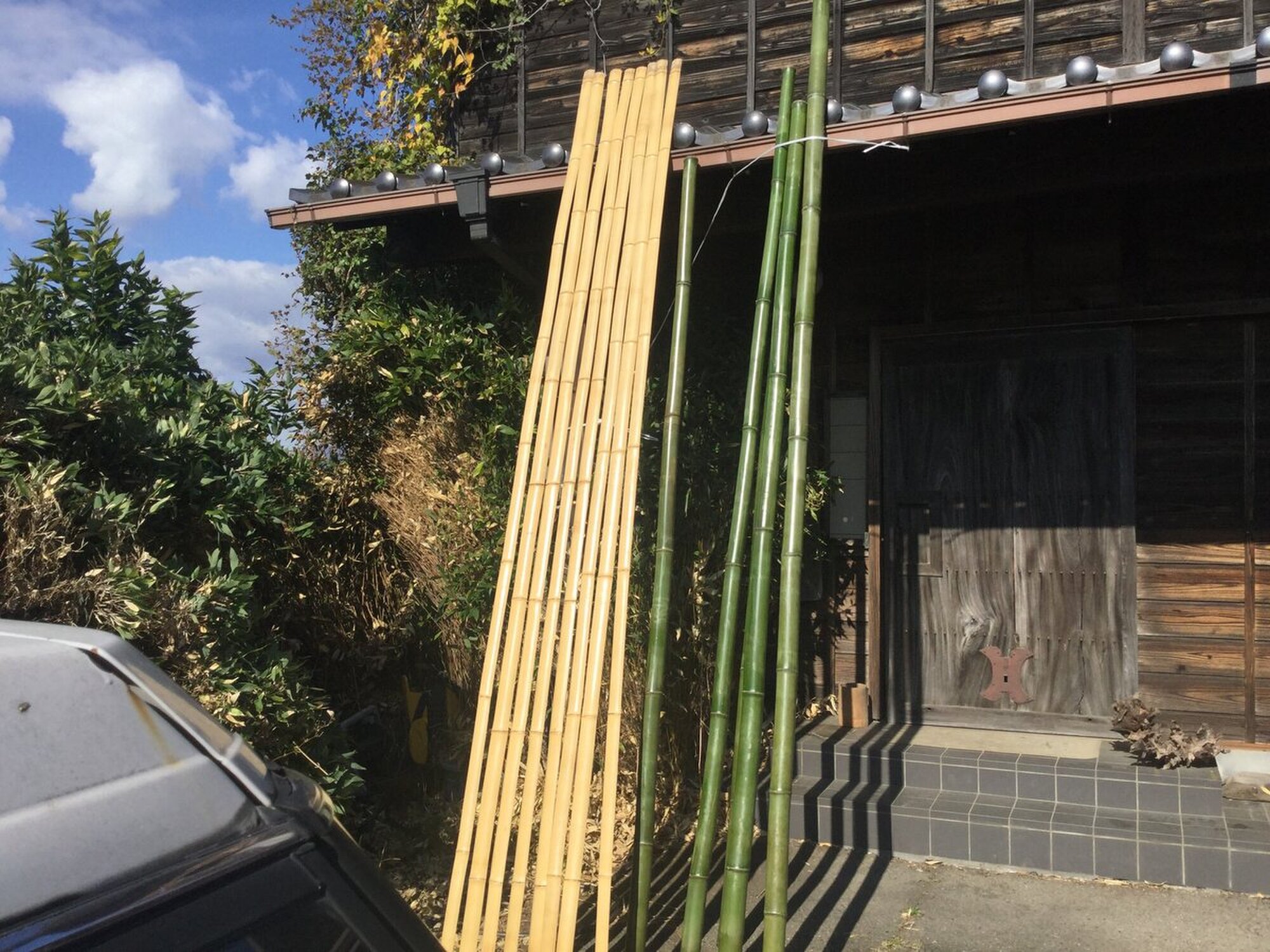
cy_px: 476
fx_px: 1137
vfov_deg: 45.4
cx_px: 635
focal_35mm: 31
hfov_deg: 58.4
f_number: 2.4
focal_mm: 3.3
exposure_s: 1/1773
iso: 25
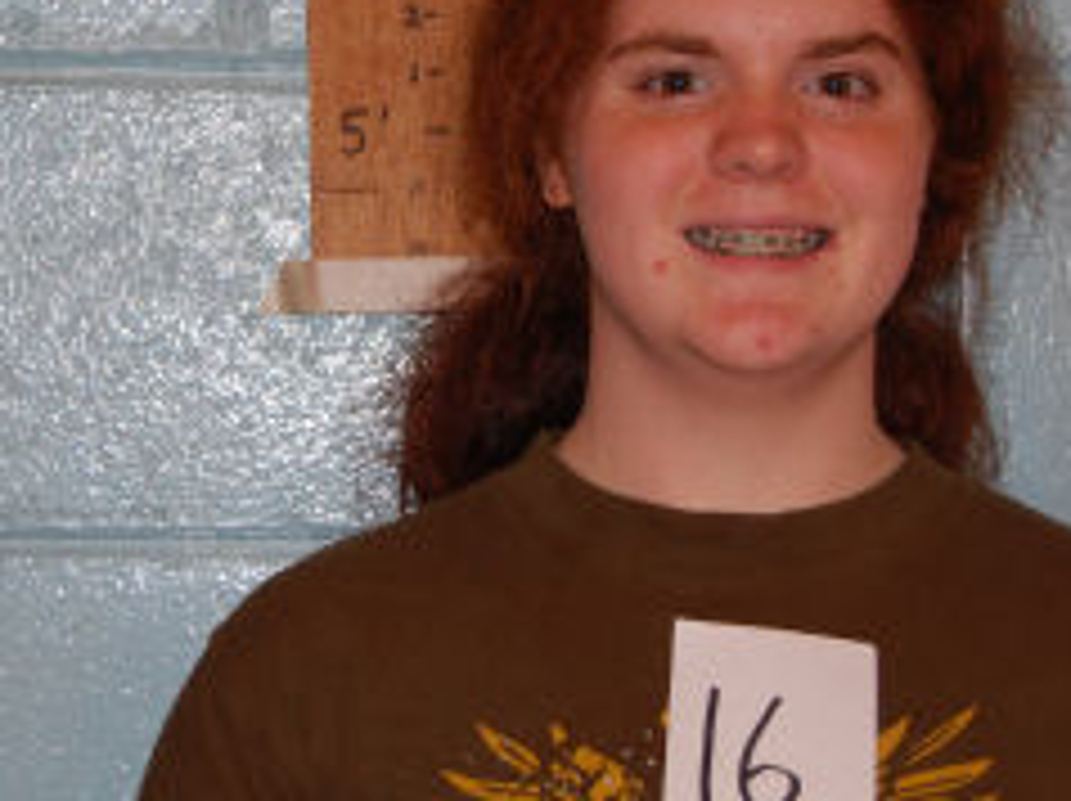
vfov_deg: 13.5
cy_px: 250
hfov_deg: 18.0
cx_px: 364
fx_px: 3369
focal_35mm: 109
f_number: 5
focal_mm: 40
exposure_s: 1/60
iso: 400
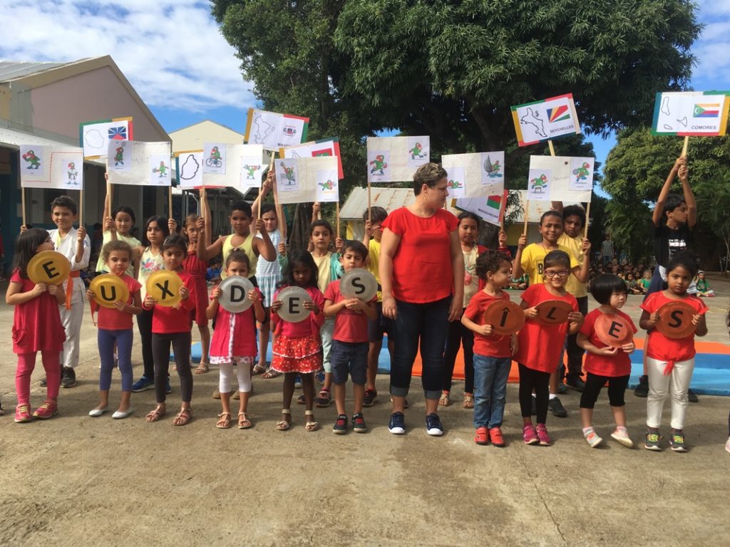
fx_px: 612
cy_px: 274
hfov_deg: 61.7
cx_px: 365
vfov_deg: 48.2
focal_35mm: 29
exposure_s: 1/1183
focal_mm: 4.15
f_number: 2.2
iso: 25
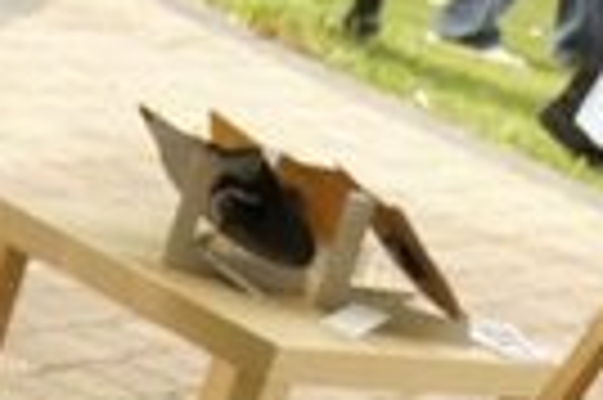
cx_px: -270
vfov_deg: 6.1
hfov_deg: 9.2
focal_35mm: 219
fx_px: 3664
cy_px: 863
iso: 800
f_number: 10
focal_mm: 30
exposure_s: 1/160
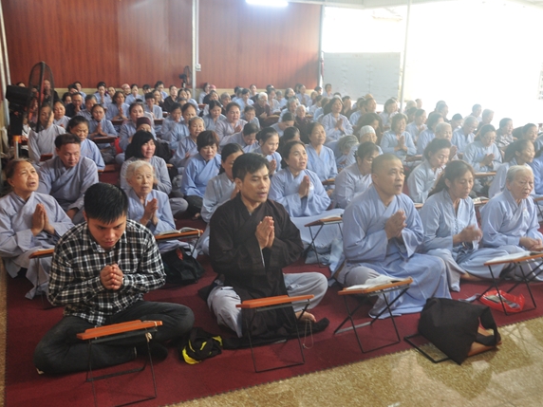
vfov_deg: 39.7
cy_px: 204
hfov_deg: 51.3
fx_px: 565
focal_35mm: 36
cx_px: 290
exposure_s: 1/13
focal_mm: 22
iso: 640
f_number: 6.3
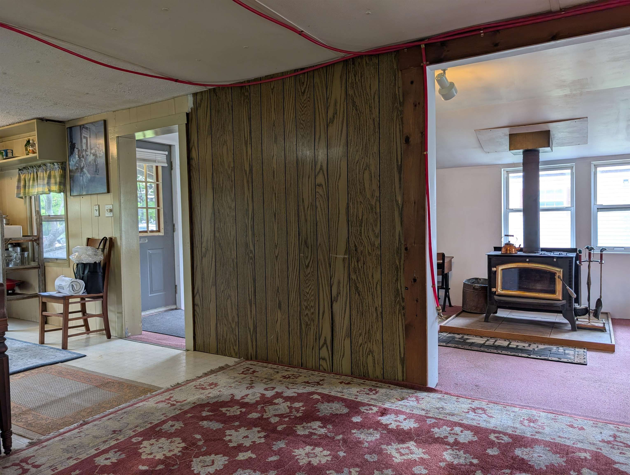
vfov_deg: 56.9
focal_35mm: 24
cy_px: 238
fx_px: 437
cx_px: 315
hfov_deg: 71.5
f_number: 1.68
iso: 18
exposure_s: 1/30
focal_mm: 6.9
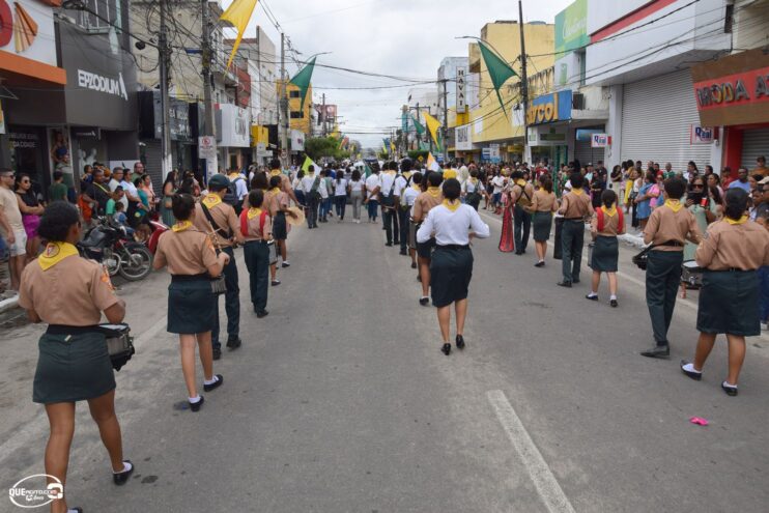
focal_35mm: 27
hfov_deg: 67.4
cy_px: 256
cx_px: 384
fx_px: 577
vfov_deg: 47.9
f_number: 9
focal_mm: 18
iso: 200
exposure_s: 1/320
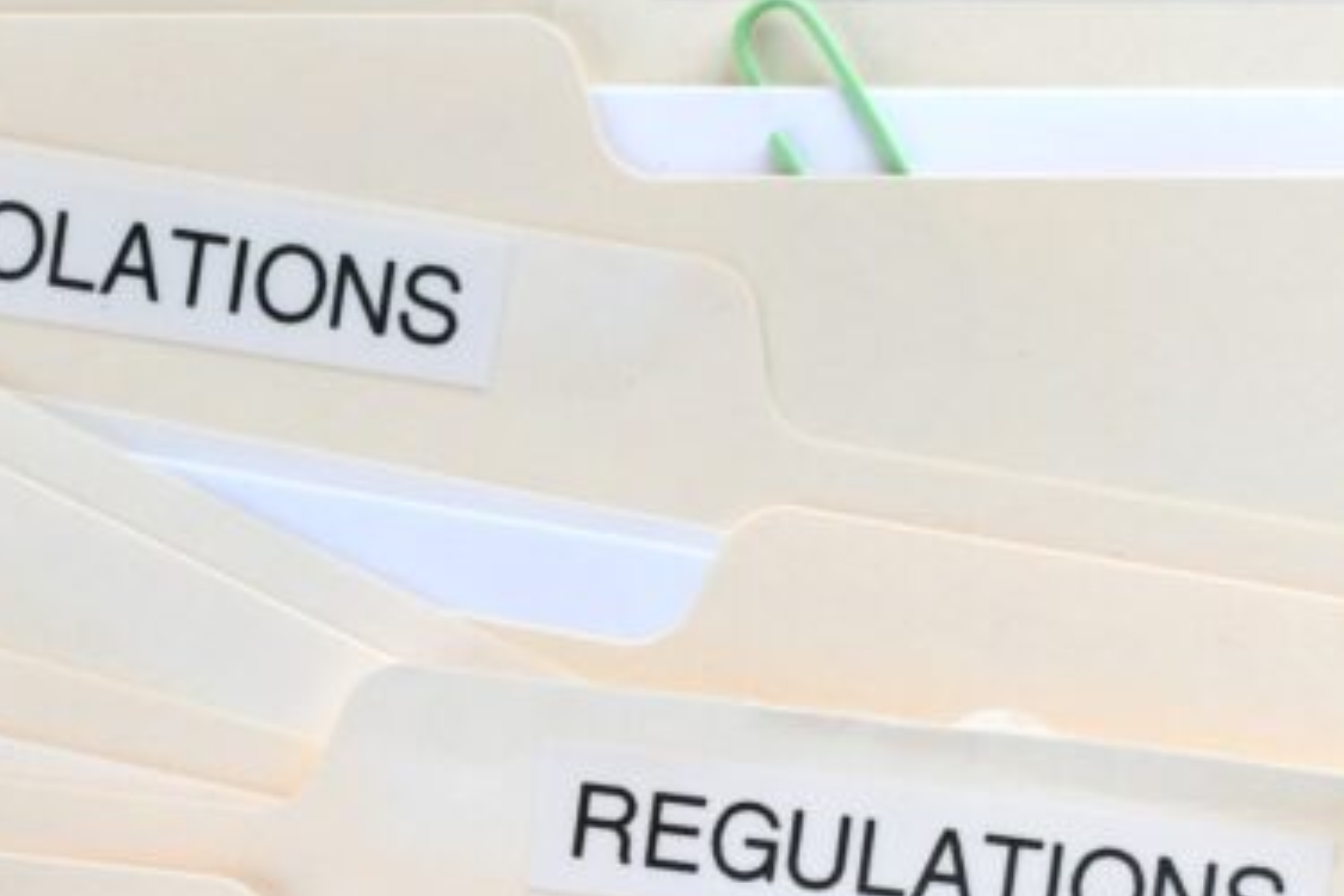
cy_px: 1070
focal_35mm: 143
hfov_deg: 14.1
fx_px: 5352
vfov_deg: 9.4
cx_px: -43
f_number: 4.5
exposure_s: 1/800
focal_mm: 35
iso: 250
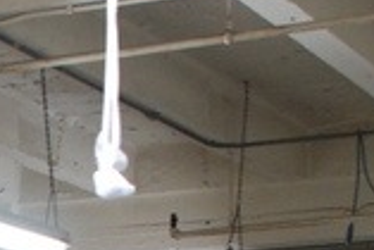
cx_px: -219
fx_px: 1747
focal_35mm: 168
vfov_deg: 7.6
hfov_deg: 11.6
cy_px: 606
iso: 800
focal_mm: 22
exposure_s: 1/25
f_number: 3.8
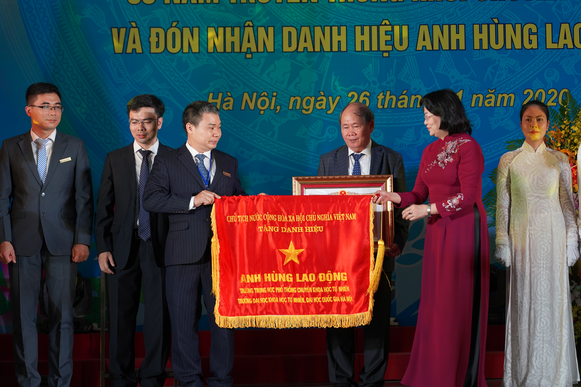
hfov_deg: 19.5
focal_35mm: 105
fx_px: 1694
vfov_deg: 13.0
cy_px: 194
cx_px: 290
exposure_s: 1/160
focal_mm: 105
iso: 500
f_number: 4
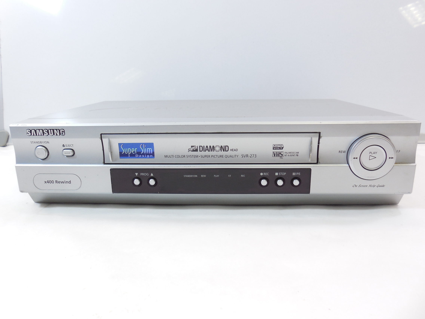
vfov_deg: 53.1
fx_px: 319
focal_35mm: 26
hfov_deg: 67.3
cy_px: 160
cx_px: 212
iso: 180
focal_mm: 4.6
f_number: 3.5
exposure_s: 1/30
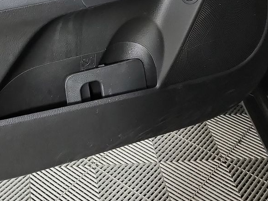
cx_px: 20
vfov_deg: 21.7
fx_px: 511
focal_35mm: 66
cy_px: 16
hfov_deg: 28.1
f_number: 1.8
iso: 935
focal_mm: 6.7
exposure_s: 1/59
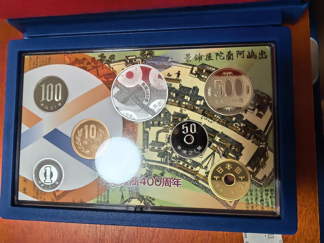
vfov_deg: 56.8
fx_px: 225
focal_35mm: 24
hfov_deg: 71.6
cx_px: 162
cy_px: 122
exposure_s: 1/50
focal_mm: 1.68
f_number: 2.2
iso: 125
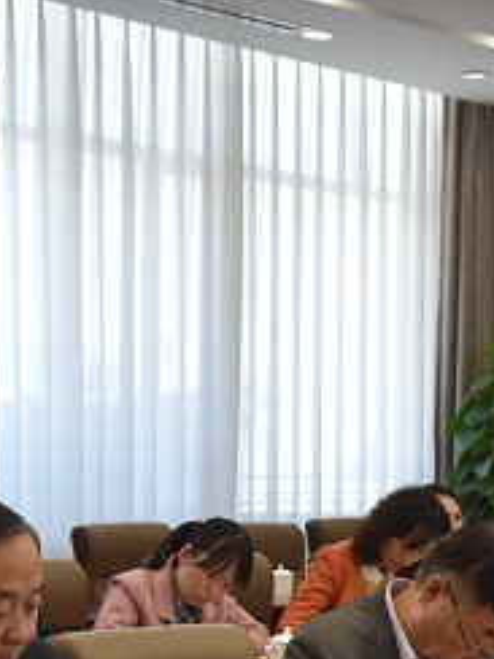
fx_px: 2550
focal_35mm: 134
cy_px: 609
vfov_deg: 14.5
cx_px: 602
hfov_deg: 10.9
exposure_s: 1/80
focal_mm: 50
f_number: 4.5
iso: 400
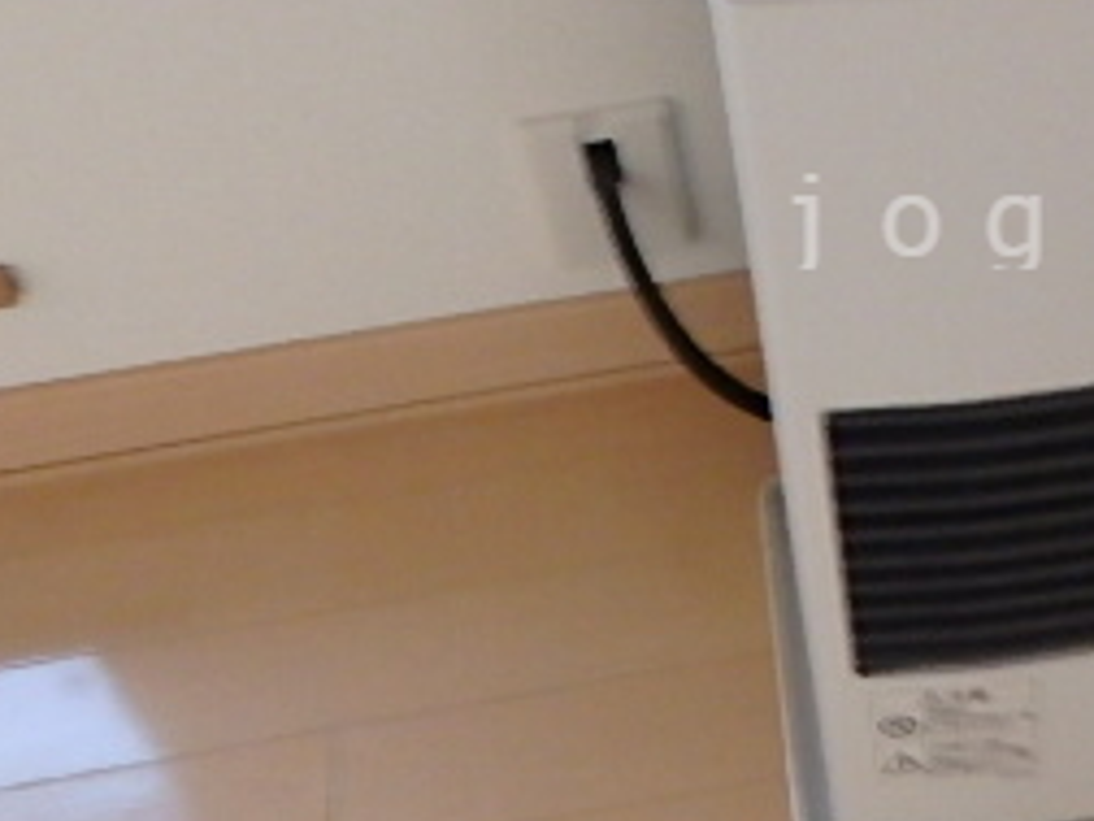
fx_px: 2086
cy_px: 217
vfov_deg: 22.1
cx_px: 1081
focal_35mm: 66
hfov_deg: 27.8
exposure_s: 1/25
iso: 800
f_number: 4.3
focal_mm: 4.7
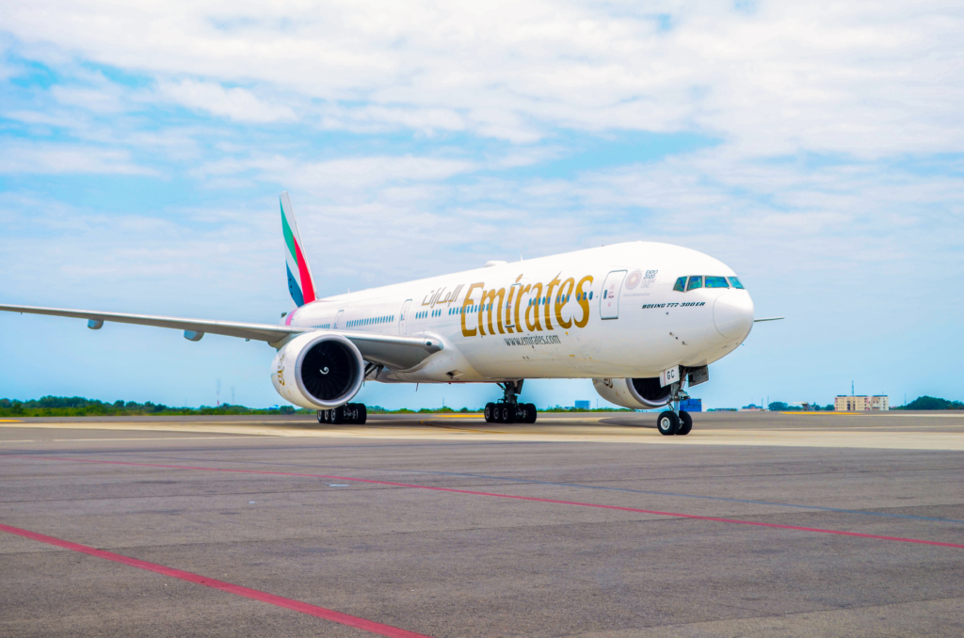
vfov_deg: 22.5
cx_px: 482
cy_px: 319
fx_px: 1603
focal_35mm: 60
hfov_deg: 33.5
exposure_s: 1/250
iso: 100
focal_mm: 40
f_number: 6.3
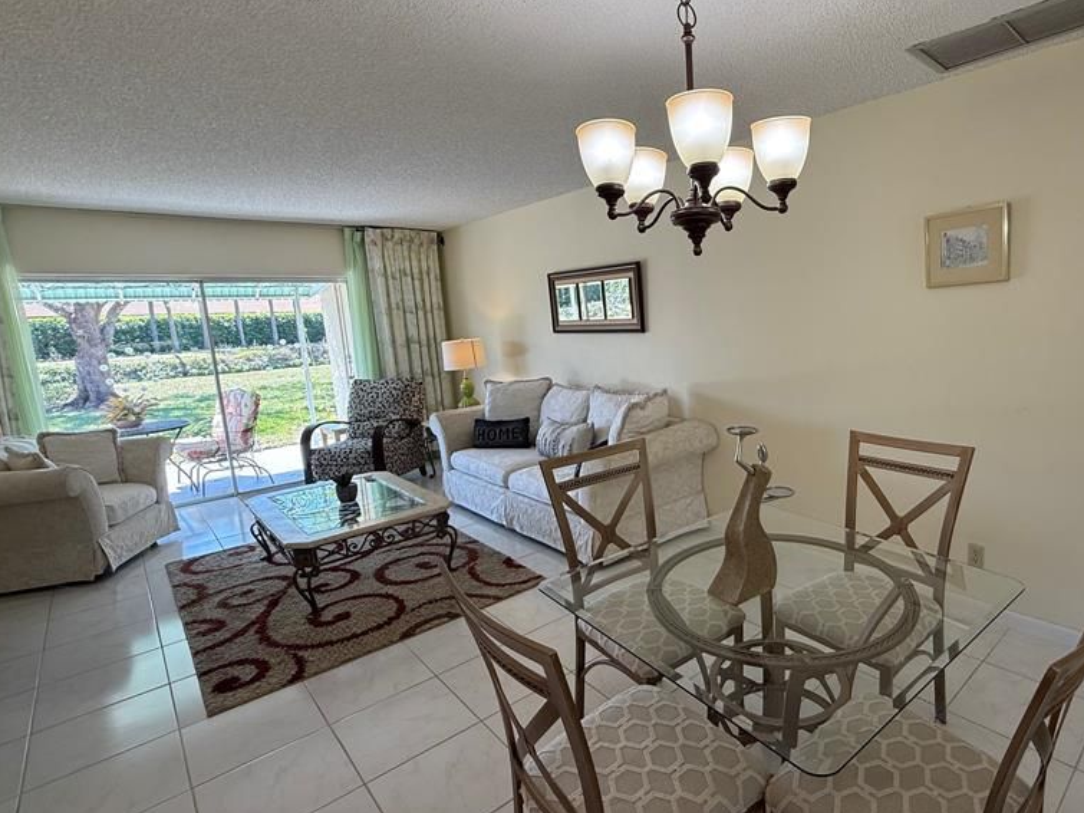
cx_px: 675
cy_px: 405
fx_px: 595
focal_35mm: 19
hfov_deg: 83.1
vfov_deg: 68.7
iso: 100
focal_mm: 2.22
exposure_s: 1/120
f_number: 2.2
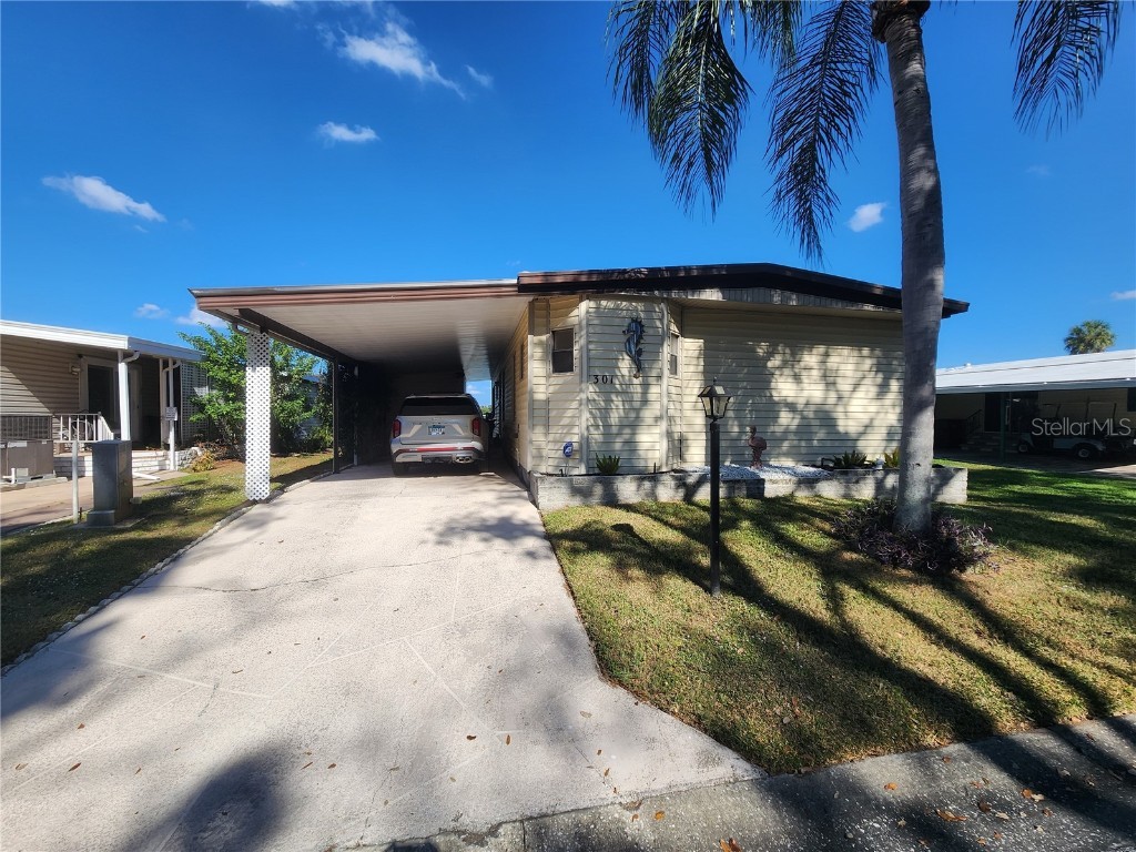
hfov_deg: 106.2
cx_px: 568
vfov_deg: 89.9
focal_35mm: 13
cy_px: 426
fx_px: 427
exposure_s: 1/1962
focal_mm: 2.2
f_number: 2.2
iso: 50
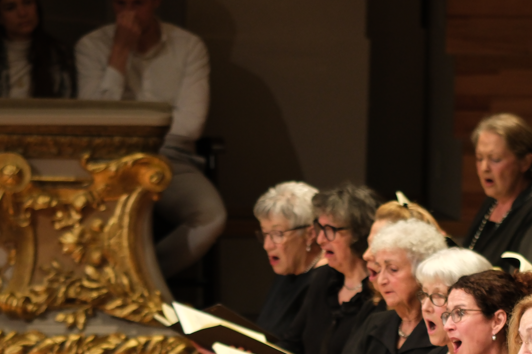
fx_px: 5748
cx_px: 225
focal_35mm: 389
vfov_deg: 3.5
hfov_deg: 5.3
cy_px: 480
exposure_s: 1/125
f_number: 2
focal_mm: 90
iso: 640
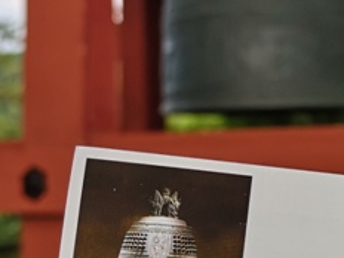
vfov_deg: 15.8
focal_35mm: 93
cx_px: 209
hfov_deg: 21.1
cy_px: 70
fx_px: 924
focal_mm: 3.95
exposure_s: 1/791
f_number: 1.8
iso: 50
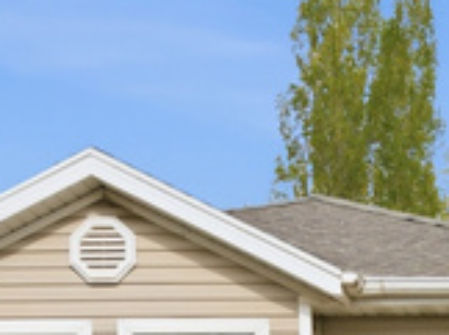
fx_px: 1969
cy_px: 778
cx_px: 690
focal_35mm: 152
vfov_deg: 8.9
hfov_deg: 12.3
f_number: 1.8
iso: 280
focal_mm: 8.7
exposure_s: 1/5000
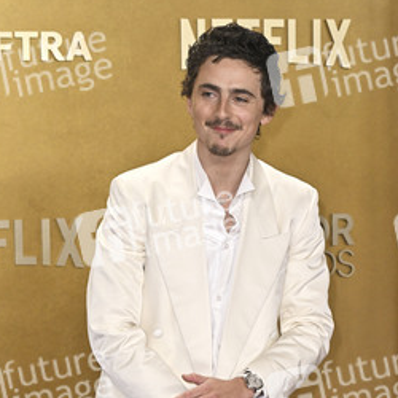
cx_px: 204
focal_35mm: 110
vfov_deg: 15.7
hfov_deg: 15.8
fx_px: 1431
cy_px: 309
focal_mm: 81
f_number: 6.3
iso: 2500
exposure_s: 1/320
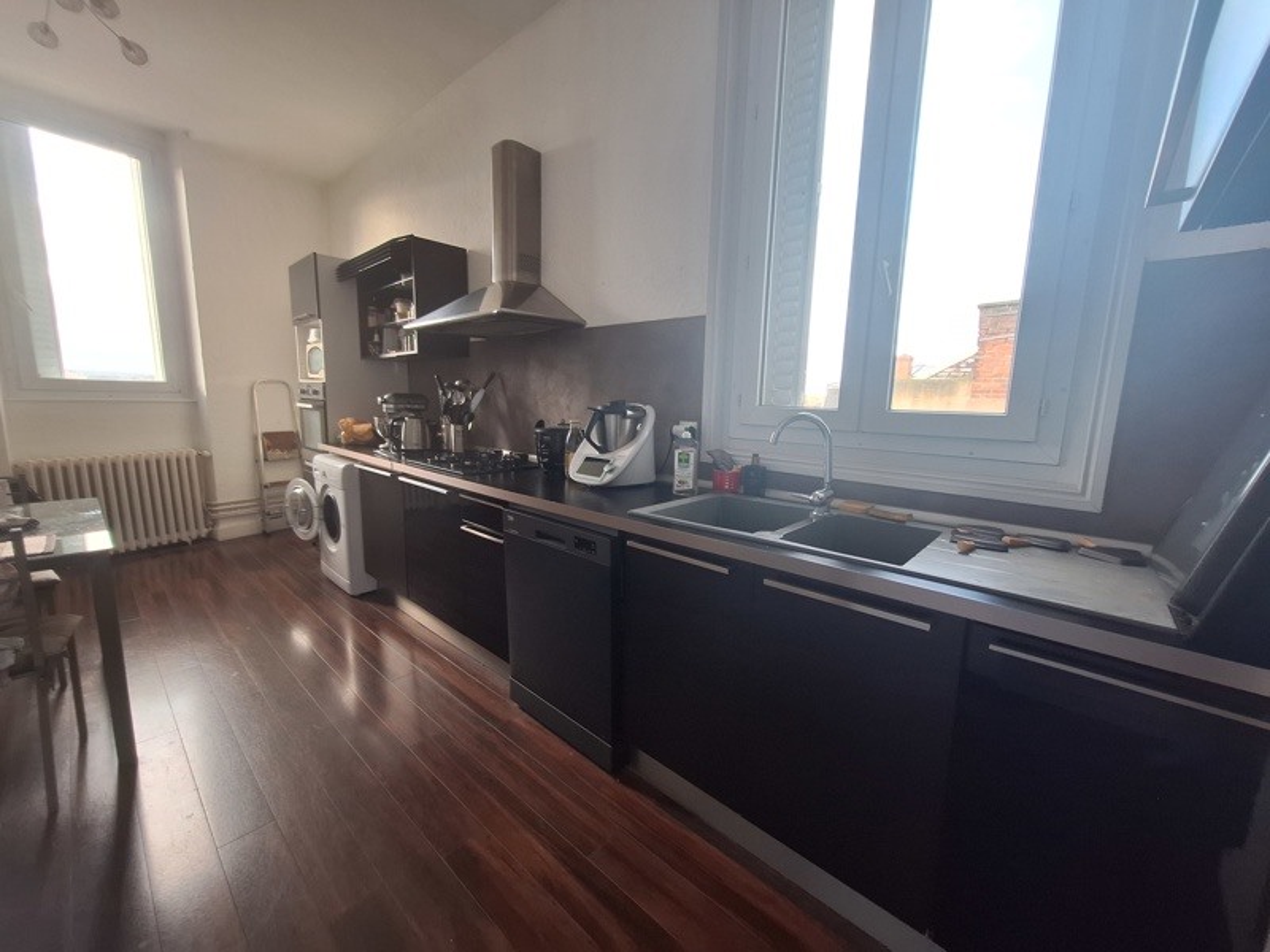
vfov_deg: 89.9
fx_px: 477
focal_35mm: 13
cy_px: 476
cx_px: 635
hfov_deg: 106.2
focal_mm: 1.74
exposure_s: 1/50
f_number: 2.2
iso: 64
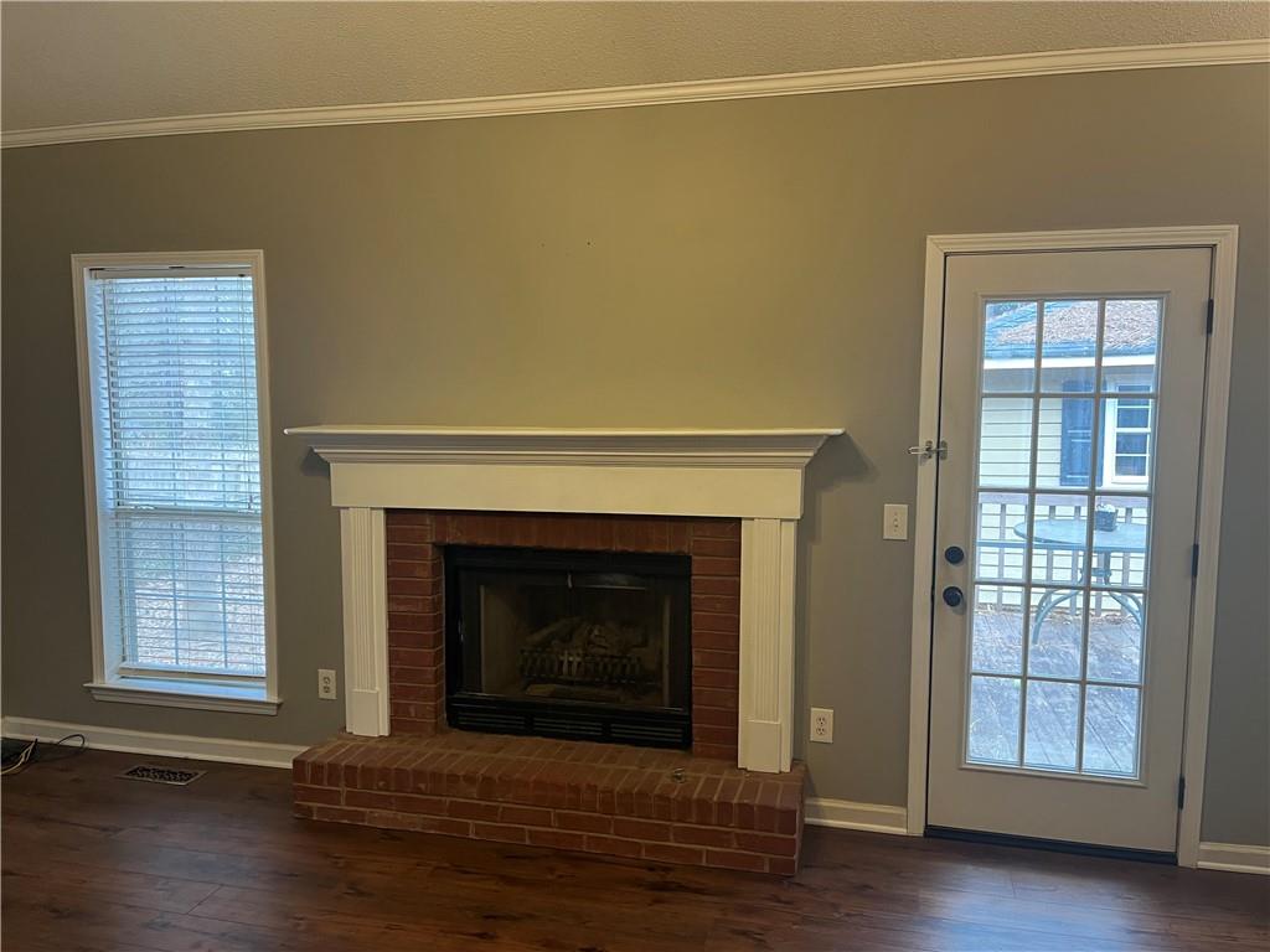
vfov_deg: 53.1
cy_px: 476
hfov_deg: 67.3
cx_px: 635
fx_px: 954
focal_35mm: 26
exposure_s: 1/60
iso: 125
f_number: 1.6
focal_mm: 5.1
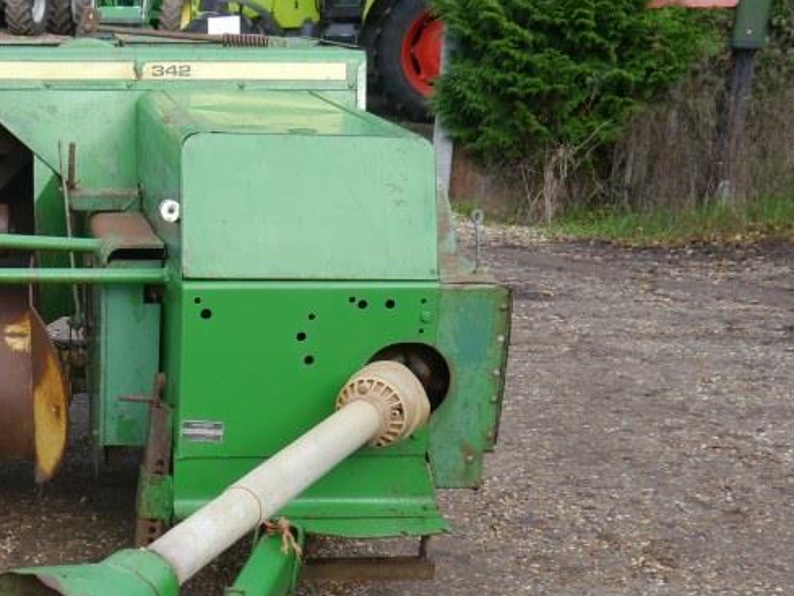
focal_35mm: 67
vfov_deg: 21.7
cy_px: 463
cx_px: 60
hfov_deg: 27.8
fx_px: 1537
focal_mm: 16
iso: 160
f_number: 5
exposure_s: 1/160
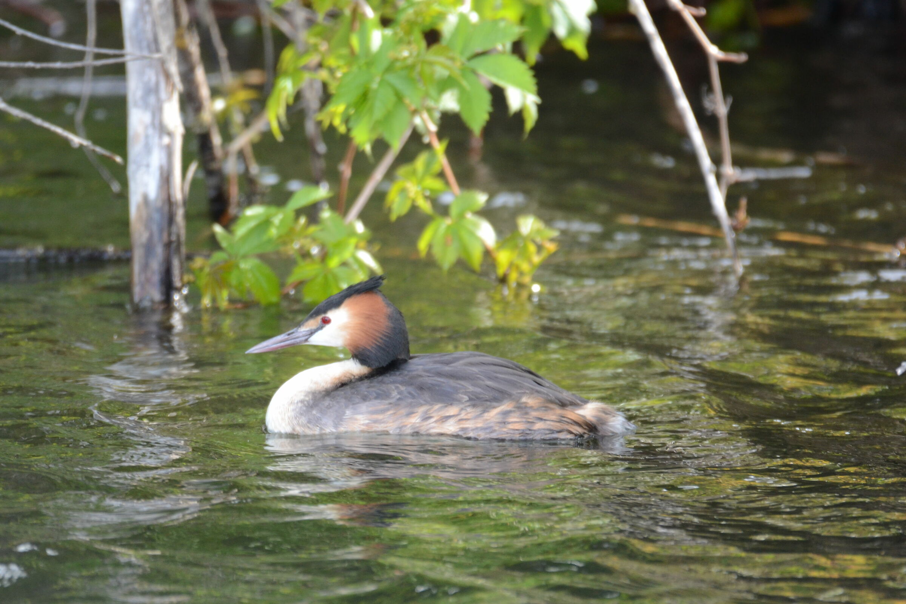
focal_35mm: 750
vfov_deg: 1.8
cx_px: 453
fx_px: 18874
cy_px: 302
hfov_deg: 2.7
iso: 800
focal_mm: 500
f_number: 5.6
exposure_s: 1/250
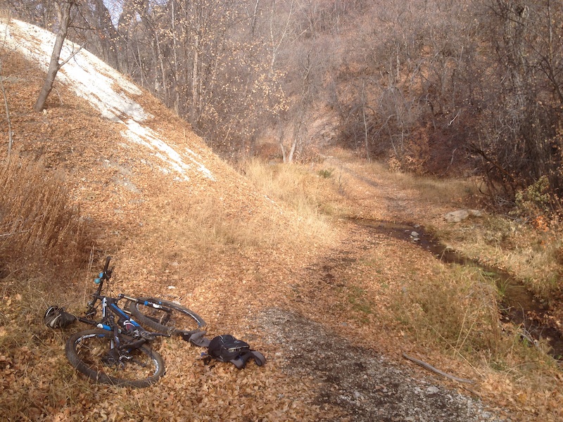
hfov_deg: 52.6
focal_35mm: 35
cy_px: 211
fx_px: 569
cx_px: 282
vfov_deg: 40.7
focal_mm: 4.28
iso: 50
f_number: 2.4
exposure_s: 1/635
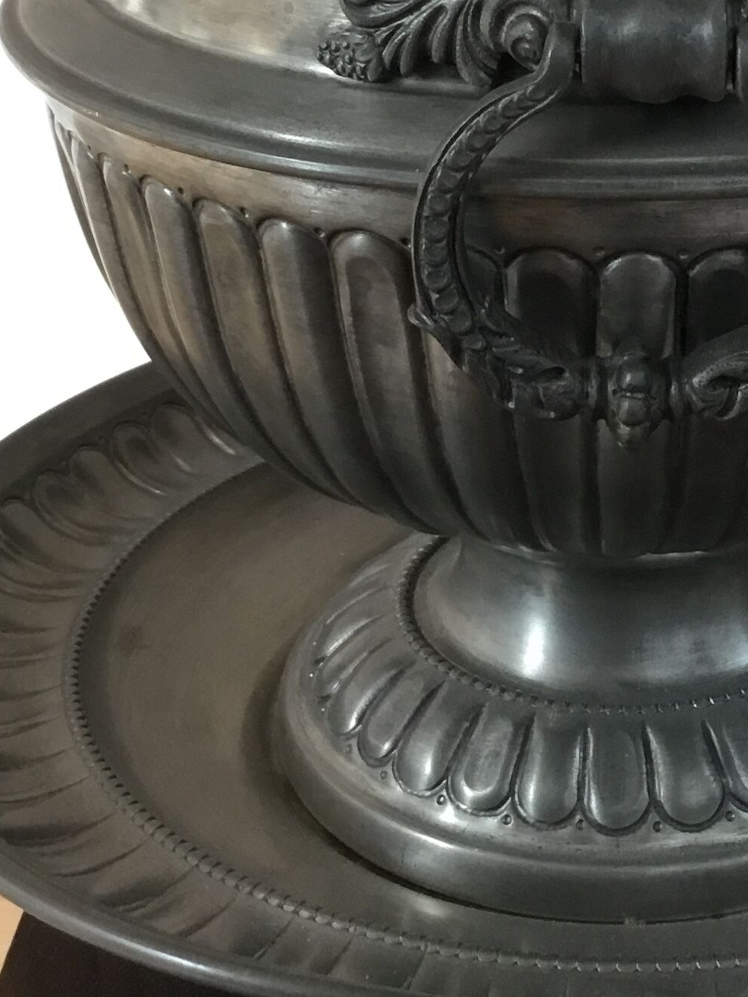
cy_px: 206
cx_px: 635
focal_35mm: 77
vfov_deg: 24.9
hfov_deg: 18.9
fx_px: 2218
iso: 100
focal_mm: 3.3
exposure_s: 1/33
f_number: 2.4
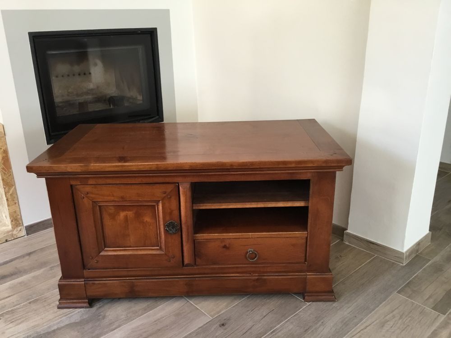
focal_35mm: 31
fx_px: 404
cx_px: 226
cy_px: 169
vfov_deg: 45.4
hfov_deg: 58.4
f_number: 2.4
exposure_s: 1/33
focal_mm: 3.3
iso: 125
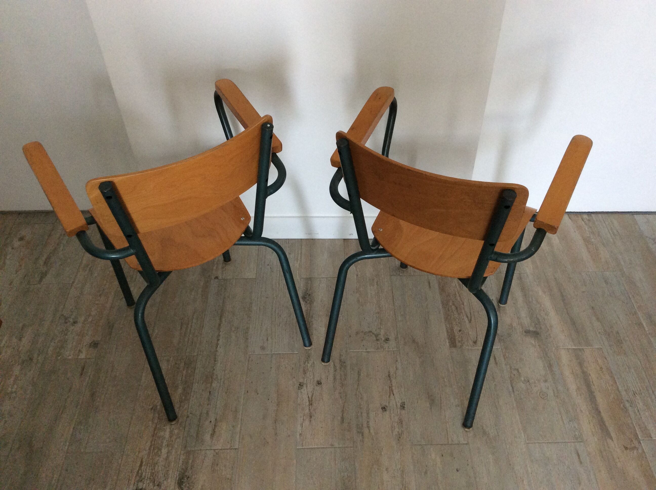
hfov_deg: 56.9
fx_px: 606
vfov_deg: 44.1
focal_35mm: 32
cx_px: 328
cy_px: 245
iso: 125
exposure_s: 1/25
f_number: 2.4
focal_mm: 3.3
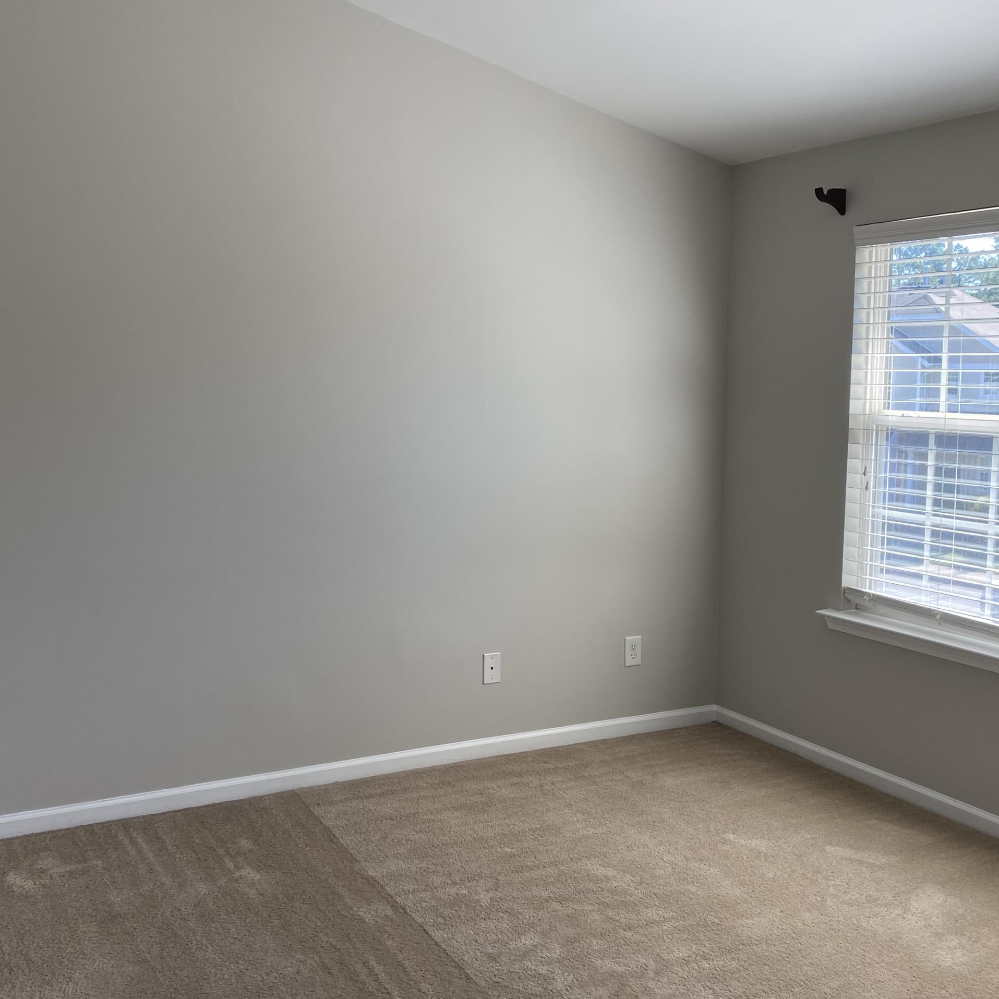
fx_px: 1175
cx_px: 452
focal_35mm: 36
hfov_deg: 46.0
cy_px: 482
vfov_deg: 46.0
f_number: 1.8
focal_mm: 4.25
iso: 32
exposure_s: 1/219
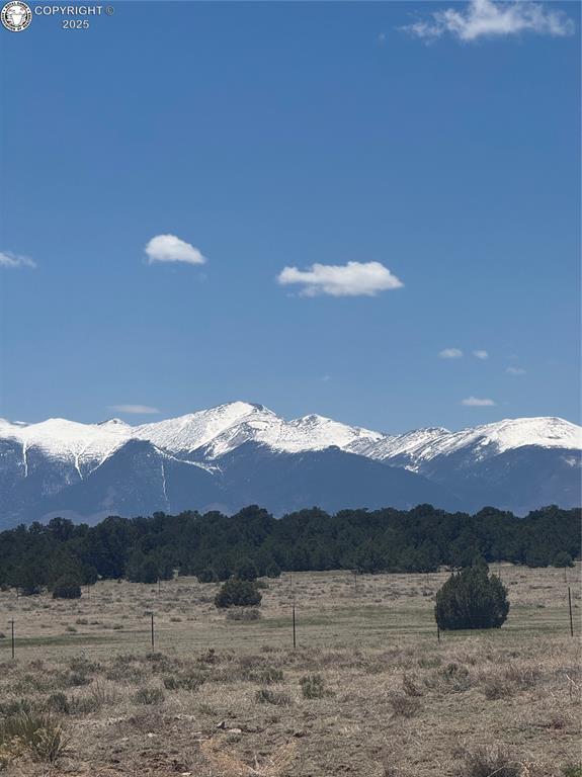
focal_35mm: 120
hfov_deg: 12.3
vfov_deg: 16.4
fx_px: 2693
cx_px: 291
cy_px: 388
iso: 50
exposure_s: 1/3690
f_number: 2.8
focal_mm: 15.66
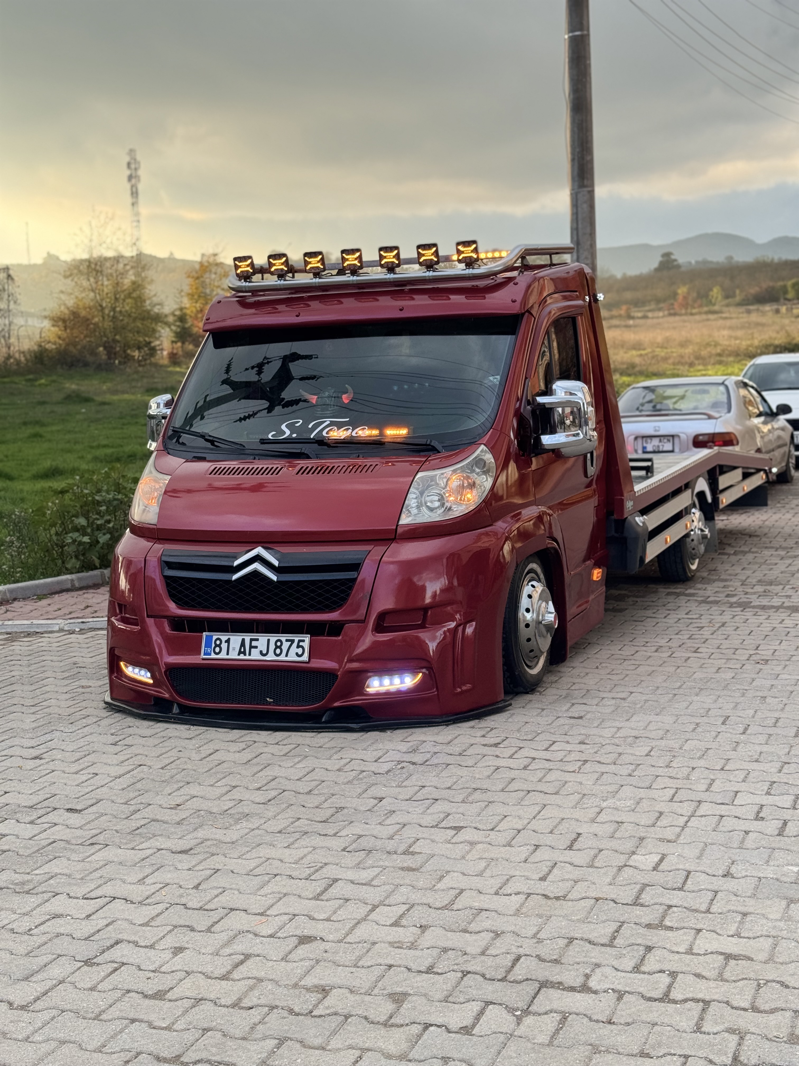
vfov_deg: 39.7
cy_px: 533
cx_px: 400
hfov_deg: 30.3
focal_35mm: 48
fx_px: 1477
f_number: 1.78
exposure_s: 1/390
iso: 64
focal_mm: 6.76
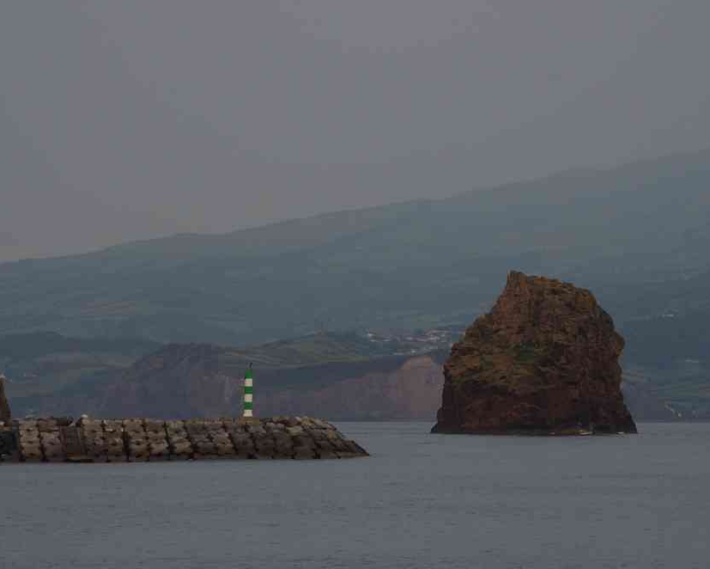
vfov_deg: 7.6
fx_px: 4288
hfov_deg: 9.5
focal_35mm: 204
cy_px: 284
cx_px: 372
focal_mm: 120
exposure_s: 1/200
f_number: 10
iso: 200
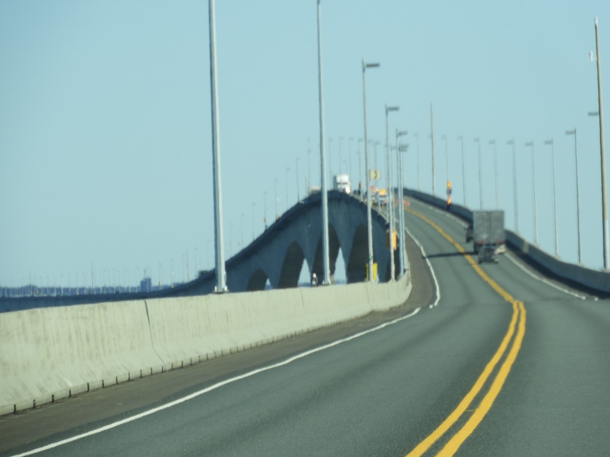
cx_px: 305
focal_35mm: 450
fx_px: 7930
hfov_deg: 4.4
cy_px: 228
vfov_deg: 3.3
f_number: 5.6
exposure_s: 1/400
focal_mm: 80.6
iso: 100
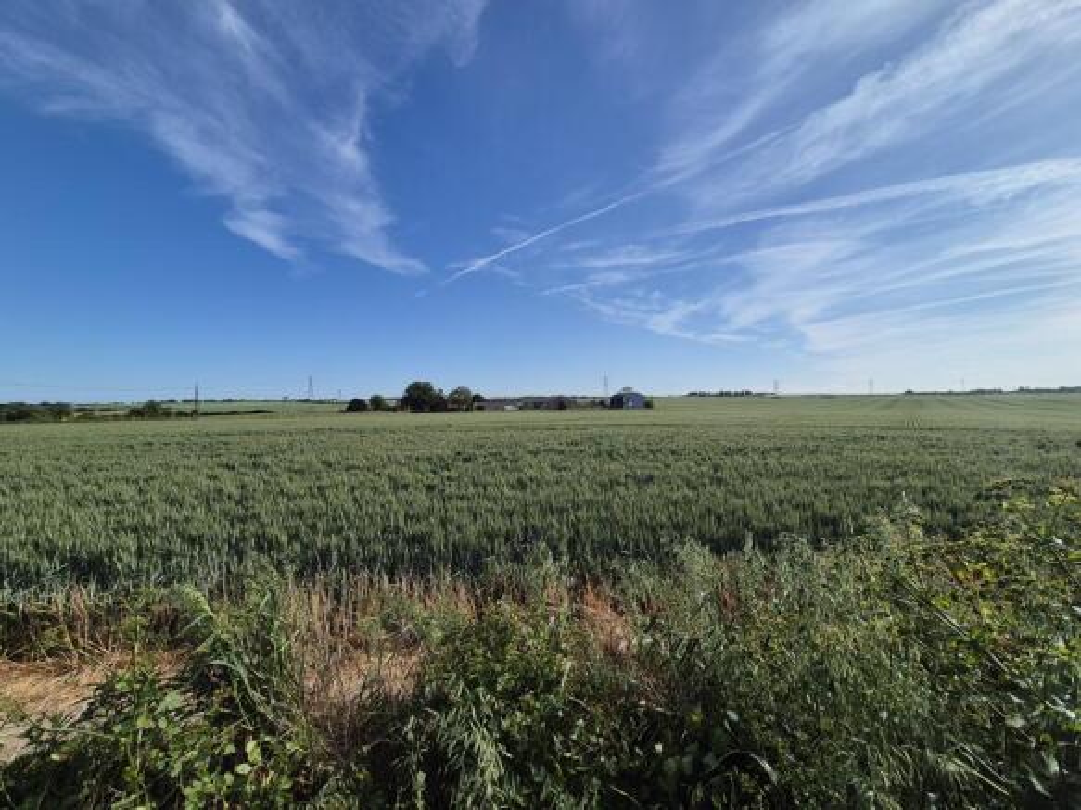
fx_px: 406
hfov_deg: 106.2
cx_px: 540
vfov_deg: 89.9
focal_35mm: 13
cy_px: 405
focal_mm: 2.2
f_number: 2.2
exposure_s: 1/3160
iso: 50
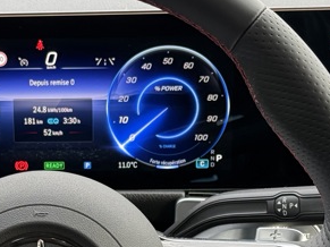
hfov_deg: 14.9
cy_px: 261
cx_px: 74
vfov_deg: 11.1
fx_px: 1258
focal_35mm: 132
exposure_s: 1/185
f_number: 1.78
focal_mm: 6.76
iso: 160
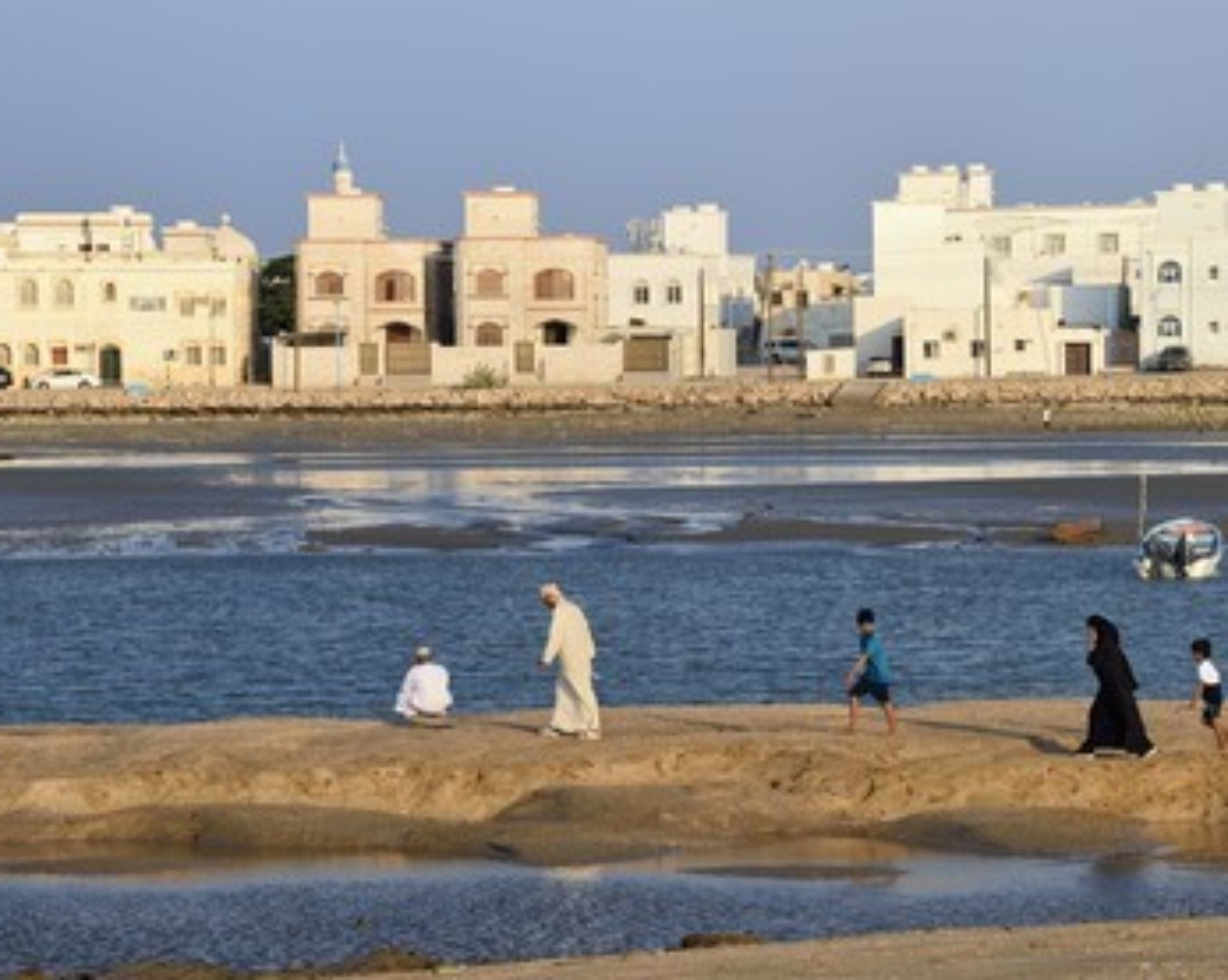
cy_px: 488
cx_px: 635
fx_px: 7444
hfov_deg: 9.4
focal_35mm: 205
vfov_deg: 7.5
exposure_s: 1/250
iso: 200
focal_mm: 180
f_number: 10
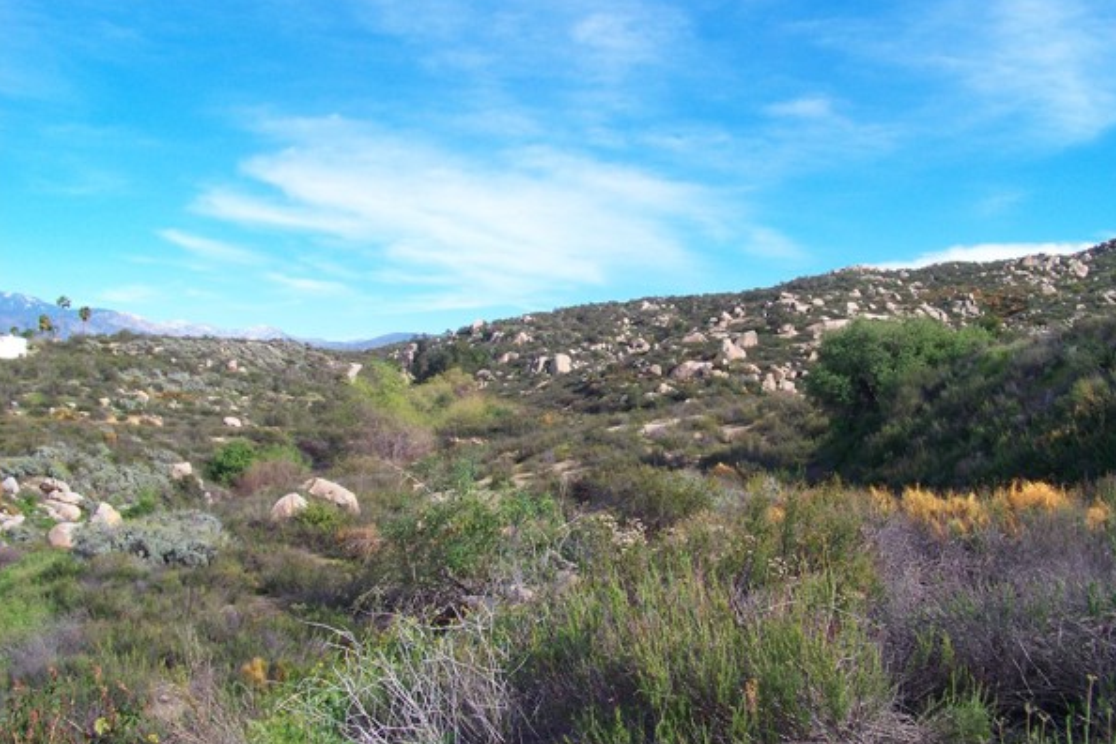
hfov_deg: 51.9
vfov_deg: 35.9
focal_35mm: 37
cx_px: 582
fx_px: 1147
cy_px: 372
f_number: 3.6
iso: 64
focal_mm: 5.85
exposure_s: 1/500
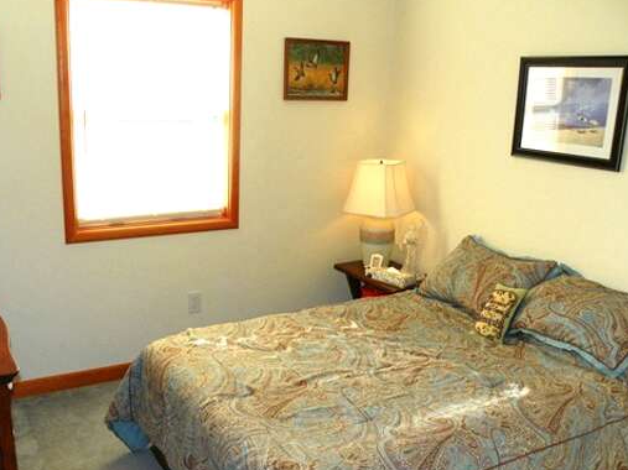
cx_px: 255
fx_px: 635
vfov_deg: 40.5
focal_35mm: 35
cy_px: 288
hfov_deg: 52.3
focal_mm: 4.6
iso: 64
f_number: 2.8
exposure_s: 1/100
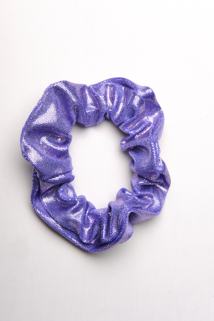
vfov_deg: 28.9
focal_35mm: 70
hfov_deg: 19.4
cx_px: 107
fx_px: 625
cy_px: 160
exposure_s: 1/160
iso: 200
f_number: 20
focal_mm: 70
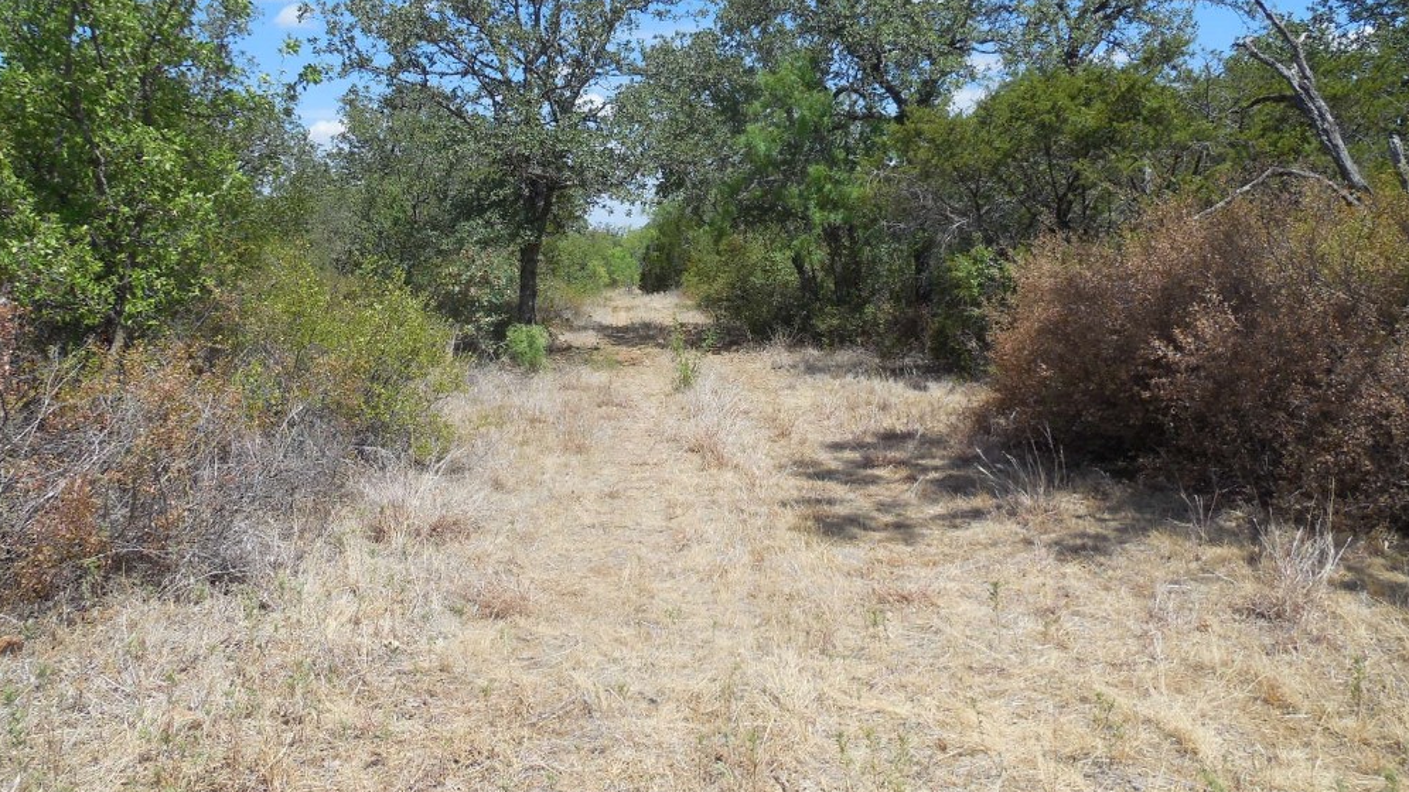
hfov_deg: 67.9
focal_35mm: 28
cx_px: 695
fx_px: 1046
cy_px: 311
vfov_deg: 41.3
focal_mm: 4.5
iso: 125
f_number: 3.1
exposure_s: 1/1600
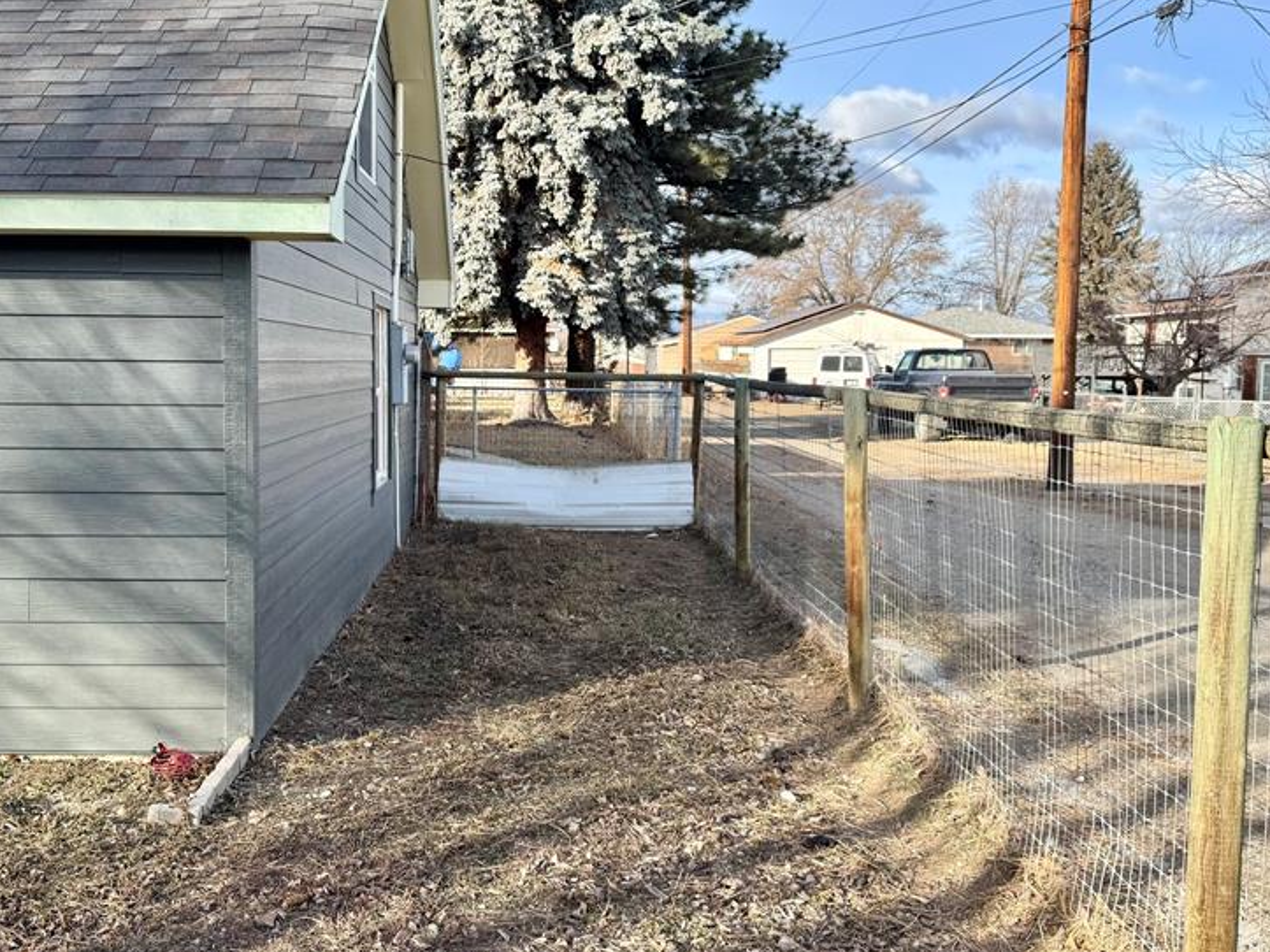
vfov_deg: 41.8
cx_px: 490
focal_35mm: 34
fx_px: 1247
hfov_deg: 53.5
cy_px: 444
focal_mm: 6.76
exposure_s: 1/1311
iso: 80
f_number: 1.78
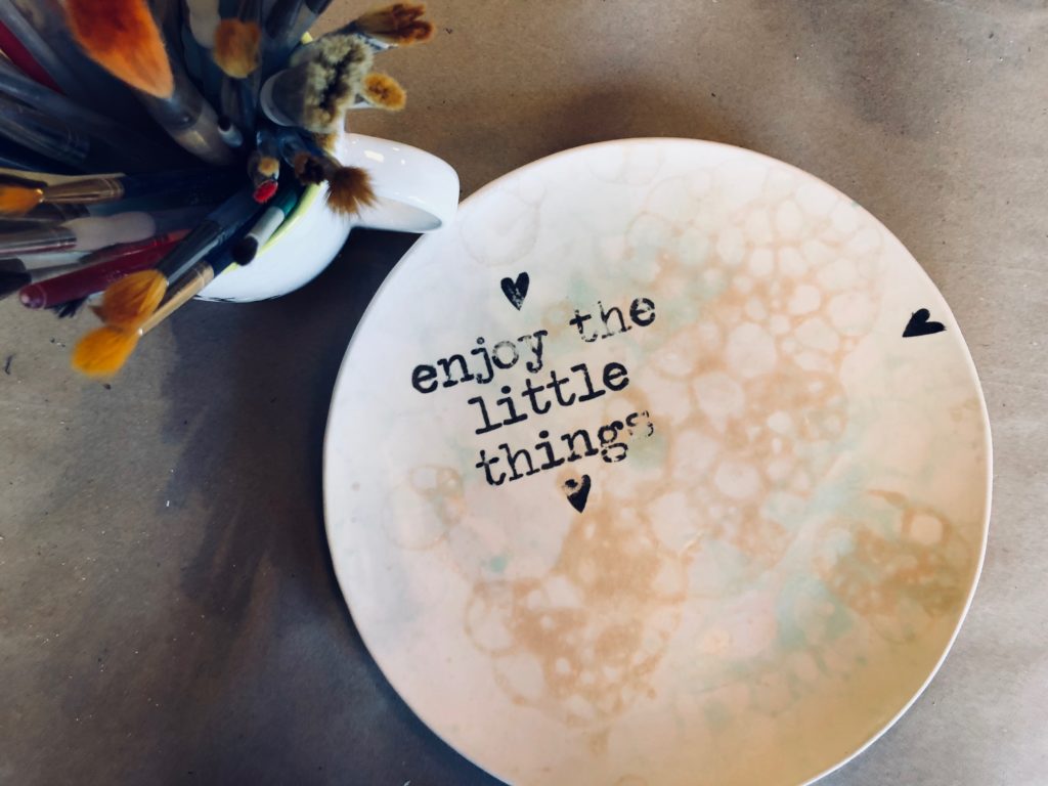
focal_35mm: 28
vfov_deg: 49.7
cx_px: 524
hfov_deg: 63.4
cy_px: 393
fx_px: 848
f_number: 1.8
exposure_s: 1/15
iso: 40
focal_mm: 4
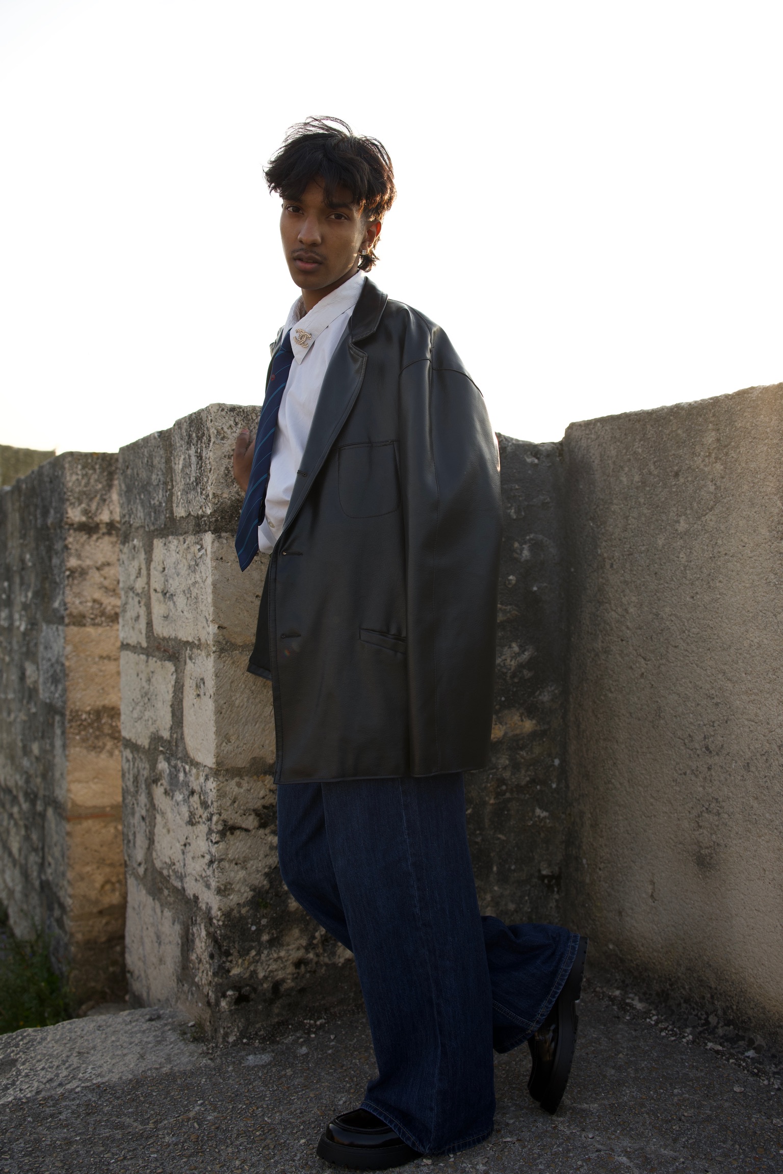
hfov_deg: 38.2
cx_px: 392
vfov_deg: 54.8
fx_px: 1132
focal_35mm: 35
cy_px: 587
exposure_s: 1/800
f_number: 4
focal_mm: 34.7
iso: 250
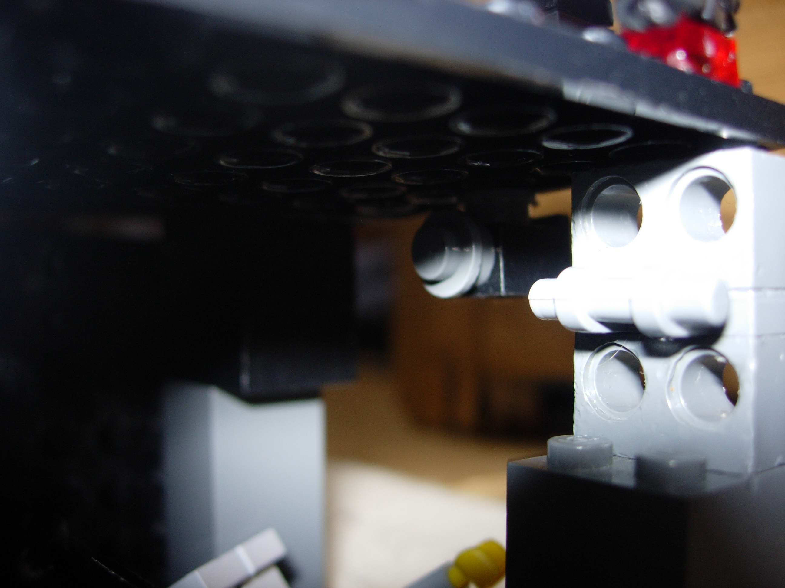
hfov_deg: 49.0
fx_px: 862
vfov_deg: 37.7
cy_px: 294
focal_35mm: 38
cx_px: 392
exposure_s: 1/64
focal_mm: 7.8
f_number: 2.8
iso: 79
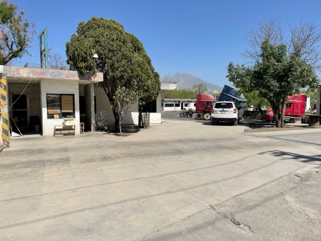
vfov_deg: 53.1
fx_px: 241
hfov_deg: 67.3
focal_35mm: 26
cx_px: 160
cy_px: 120
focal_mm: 4.2
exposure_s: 1/5051
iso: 32
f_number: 1.6
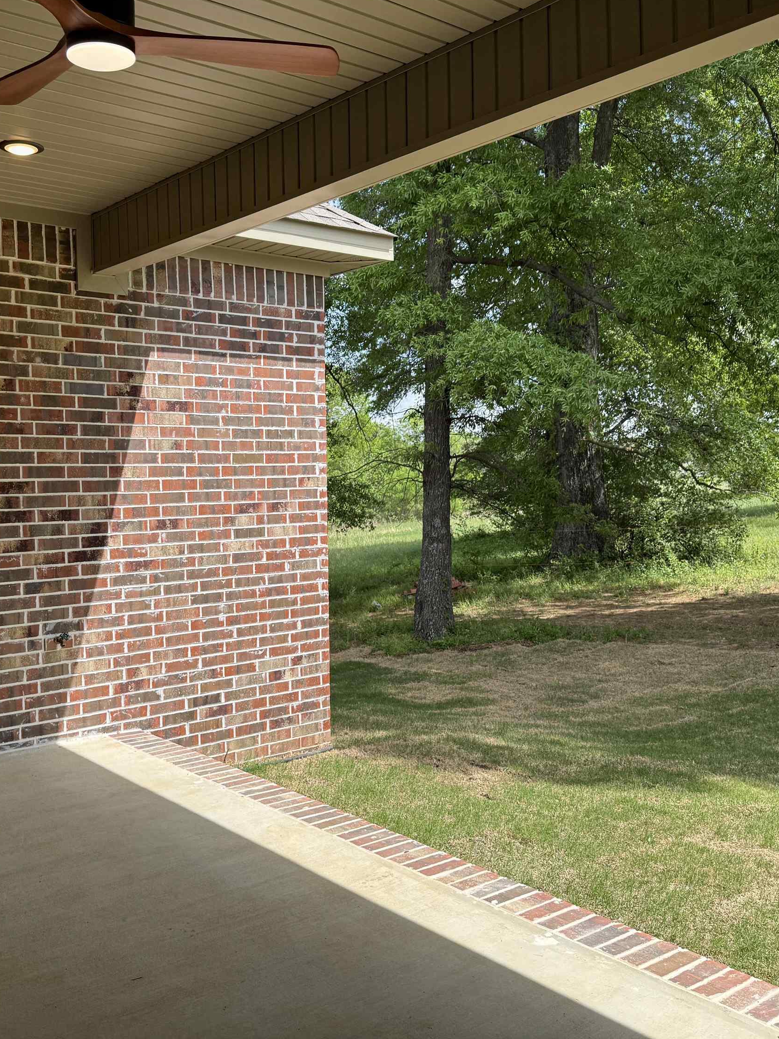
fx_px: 990
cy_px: 507
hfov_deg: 42.6
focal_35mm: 33
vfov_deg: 55.3
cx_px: 284
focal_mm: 6.76
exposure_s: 1/1949
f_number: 1.78
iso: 80
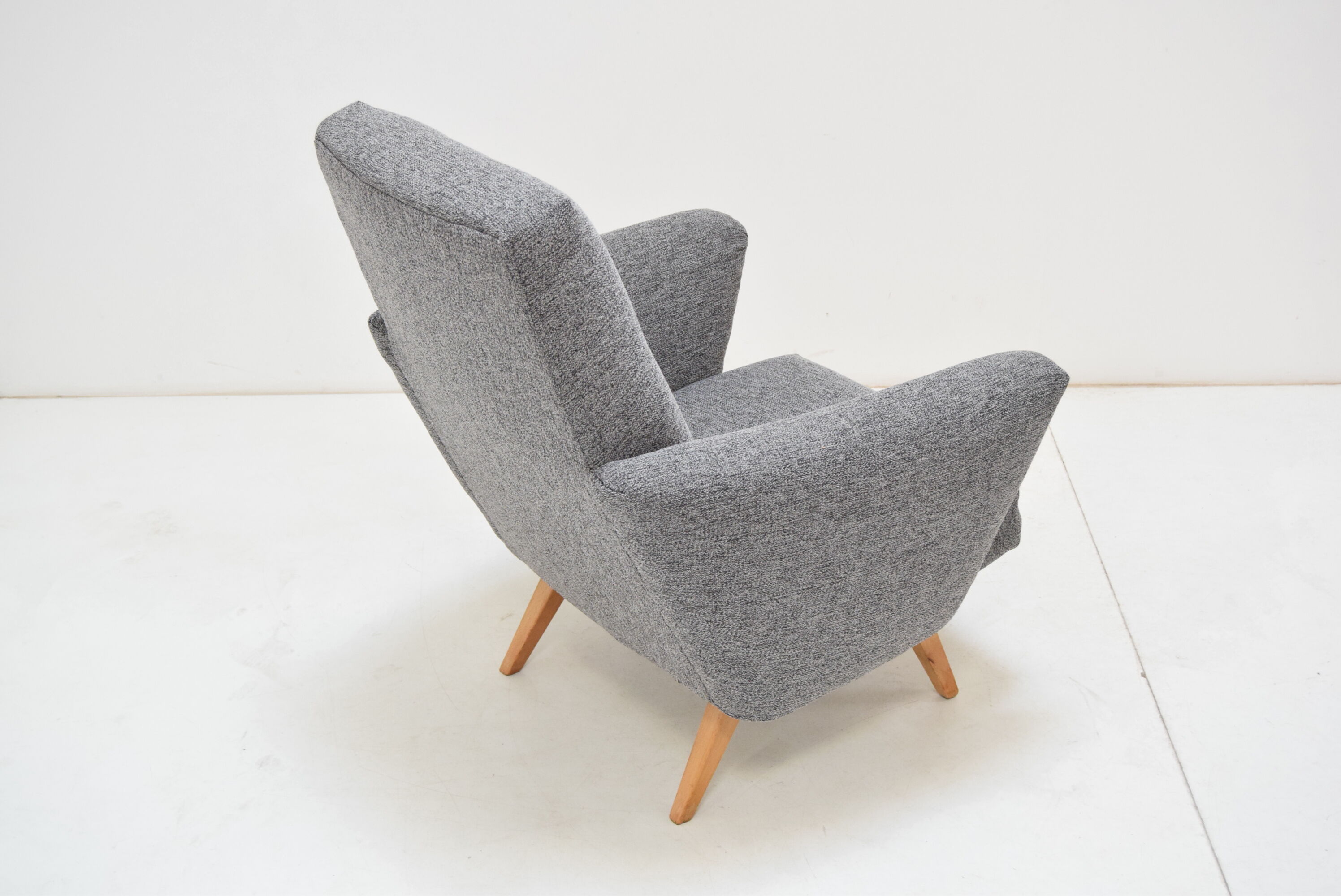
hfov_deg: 41.1
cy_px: 448
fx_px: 1789
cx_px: 670
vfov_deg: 28.1
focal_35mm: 48
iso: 1600
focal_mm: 32
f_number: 5.6
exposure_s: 1/125
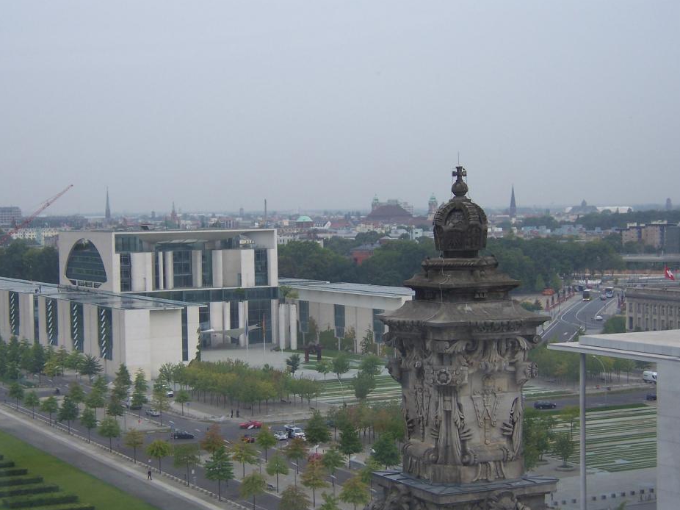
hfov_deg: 26.7
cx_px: 315
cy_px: 279
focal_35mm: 73
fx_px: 1434
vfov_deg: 20.2
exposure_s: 1/250
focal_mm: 11
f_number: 4
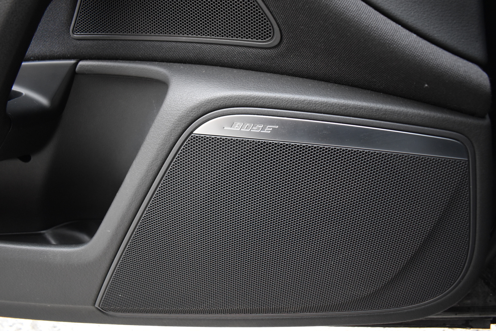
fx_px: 372
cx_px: 248
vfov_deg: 47.9
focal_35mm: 27
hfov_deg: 67.4
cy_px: 166
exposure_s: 1/60
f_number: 3.5
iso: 1800
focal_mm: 18
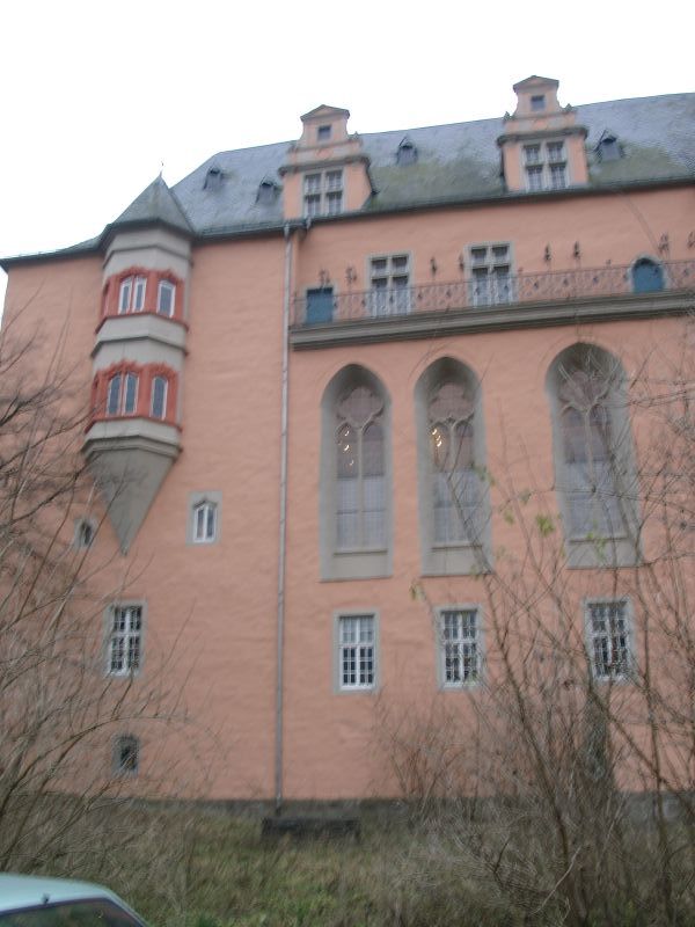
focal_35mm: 34
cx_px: 348
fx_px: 910
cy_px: 464
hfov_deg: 41.8
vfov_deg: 54.0
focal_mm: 7.13
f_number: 5.6
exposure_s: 1/8.8
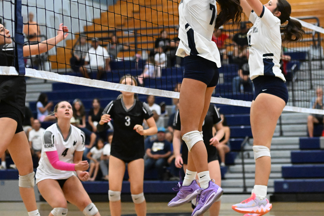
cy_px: 74
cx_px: 198
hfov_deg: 17.5
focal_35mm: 117
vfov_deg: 11.7
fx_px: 1053
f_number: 2.8
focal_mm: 70
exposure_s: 1/1000
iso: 11400
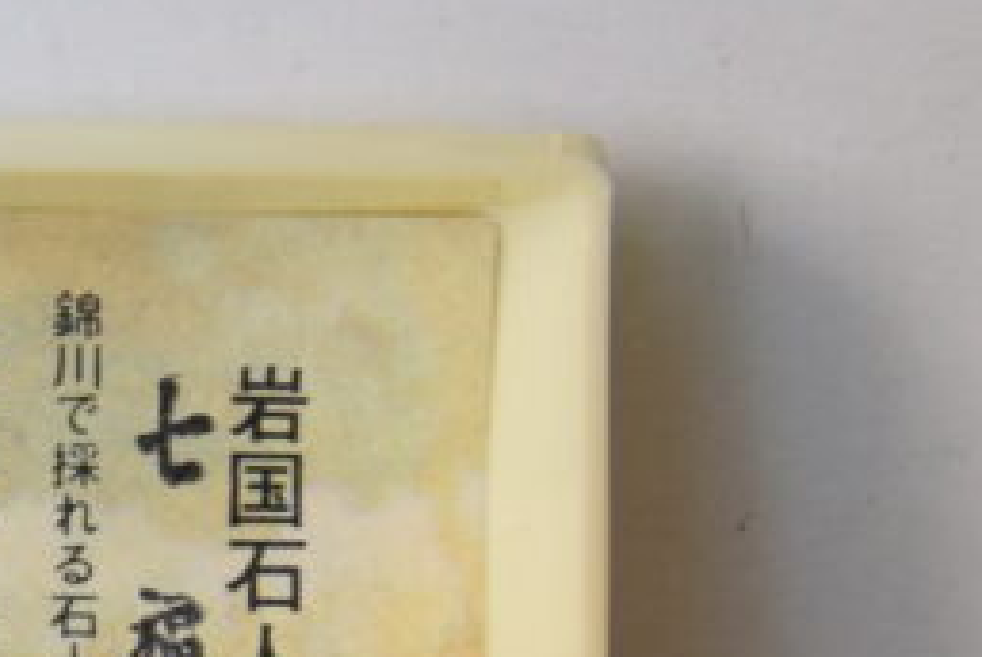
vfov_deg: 7.0
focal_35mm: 196
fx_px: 5352
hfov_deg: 9.5
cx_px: -1242
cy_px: 749
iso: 800
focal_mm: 28
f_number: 6.3
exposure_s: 1/125
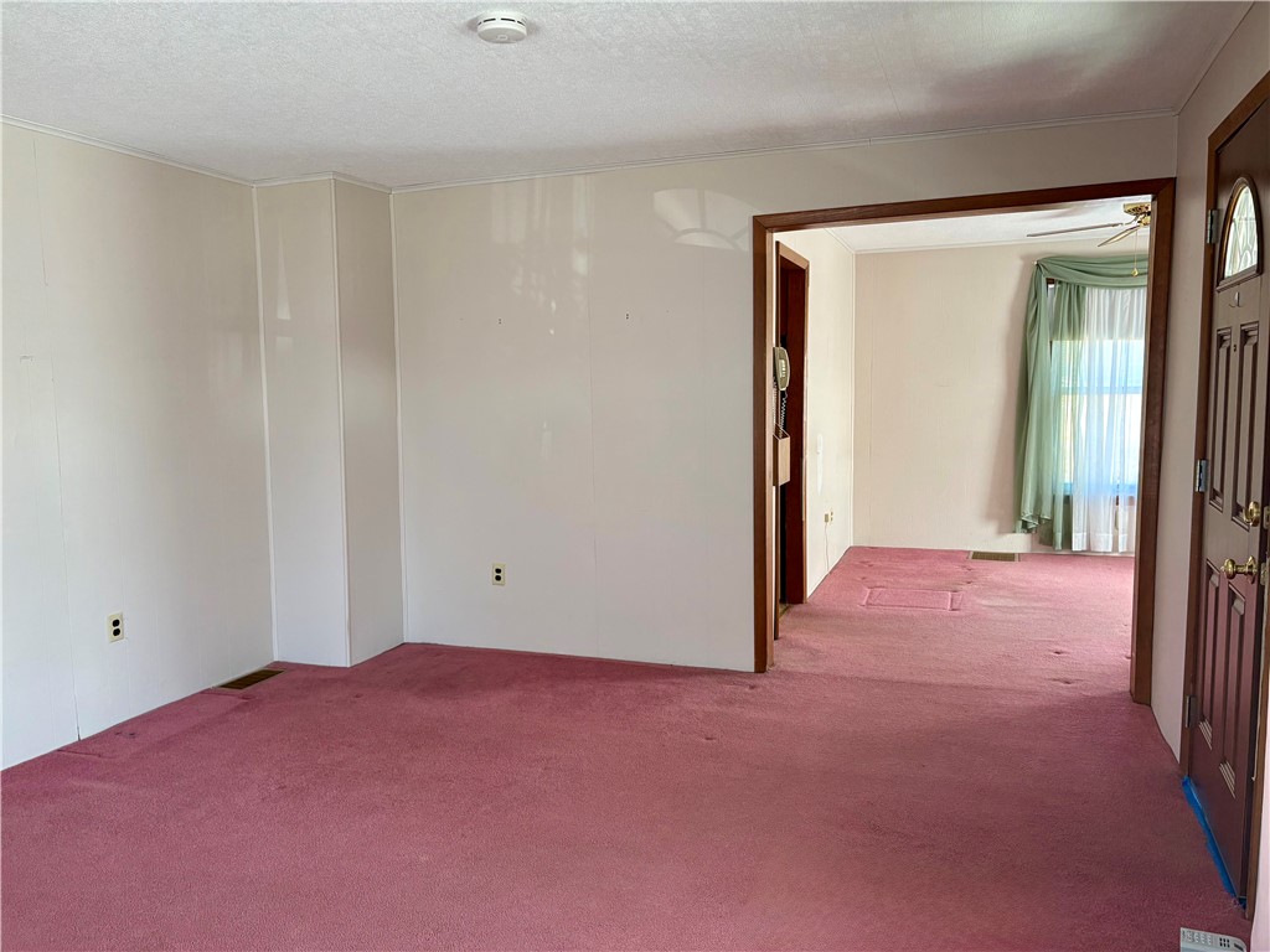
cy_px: 476
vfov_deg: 53.1
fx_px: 954
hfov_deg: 67.3
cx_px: 635
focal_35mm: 26
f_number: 1.6
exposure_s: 1/120
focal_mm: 5.96
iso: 125
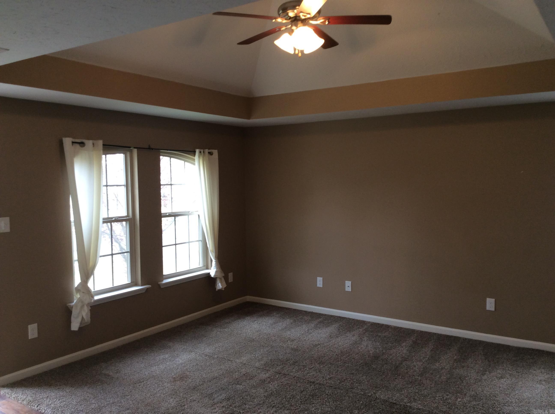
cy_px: 207
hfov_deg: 56.9
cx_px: 278
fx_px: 512
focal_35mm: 32
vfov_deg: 44.1
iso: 40
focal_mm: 3.3
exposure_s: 1/24
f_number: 2.4
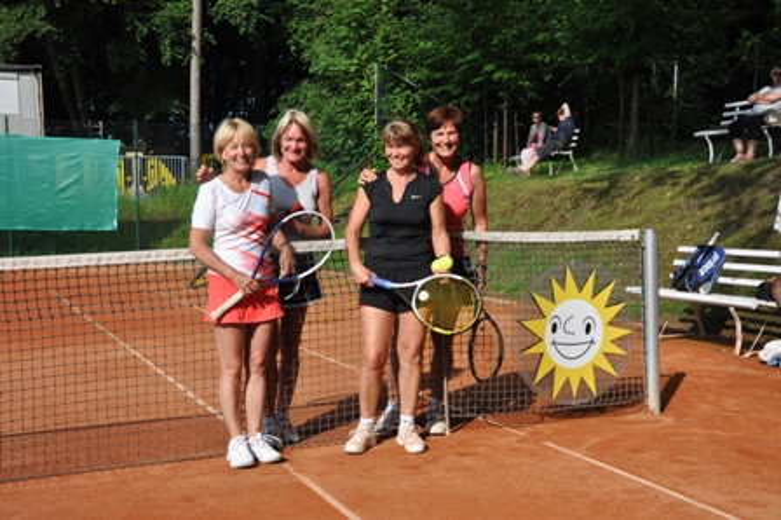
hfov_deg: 41.1
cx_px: 390
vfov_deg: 28.0
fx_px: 1041
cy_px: 260
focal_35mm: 48
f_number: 7.1
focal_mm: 32
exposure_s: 1/1600
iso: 400
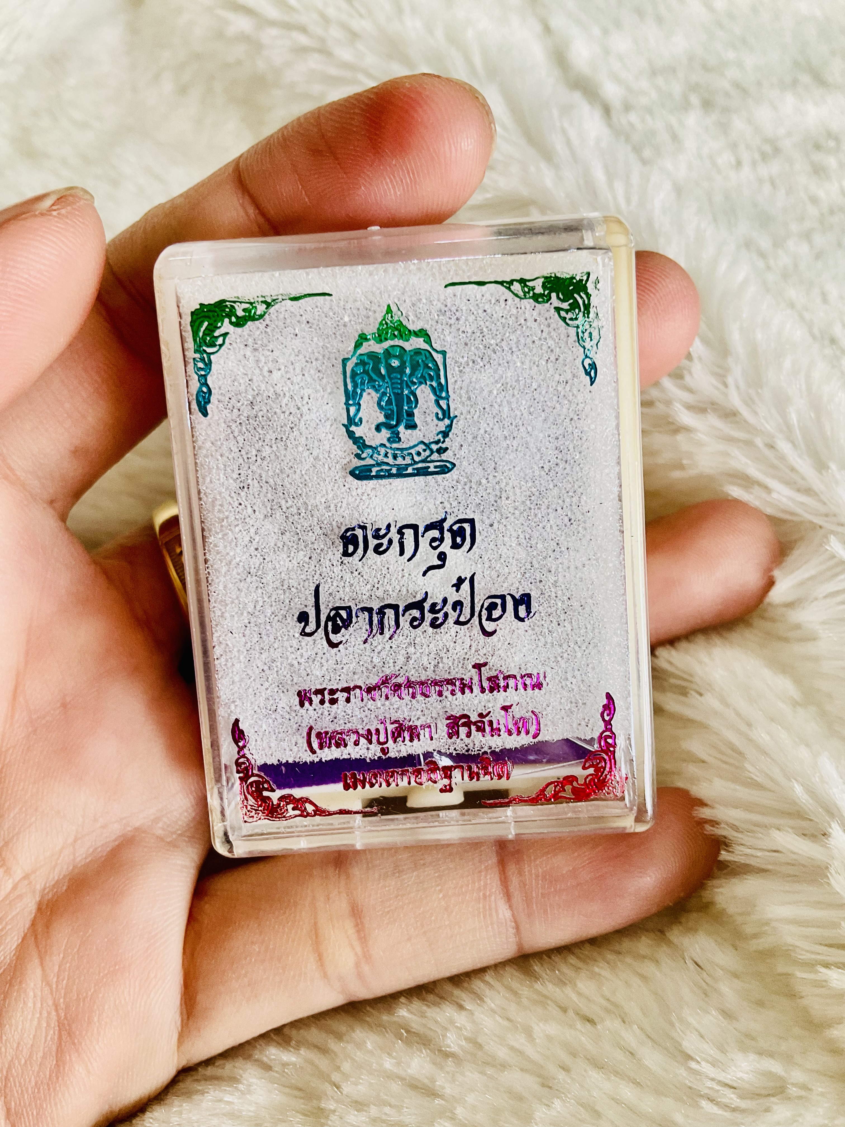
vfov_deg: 61.7
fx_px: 944
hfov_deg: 48.2
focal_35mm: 29
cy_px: 564
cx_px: 422
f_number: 1.8
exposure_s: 1/50
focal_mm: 3
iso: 50
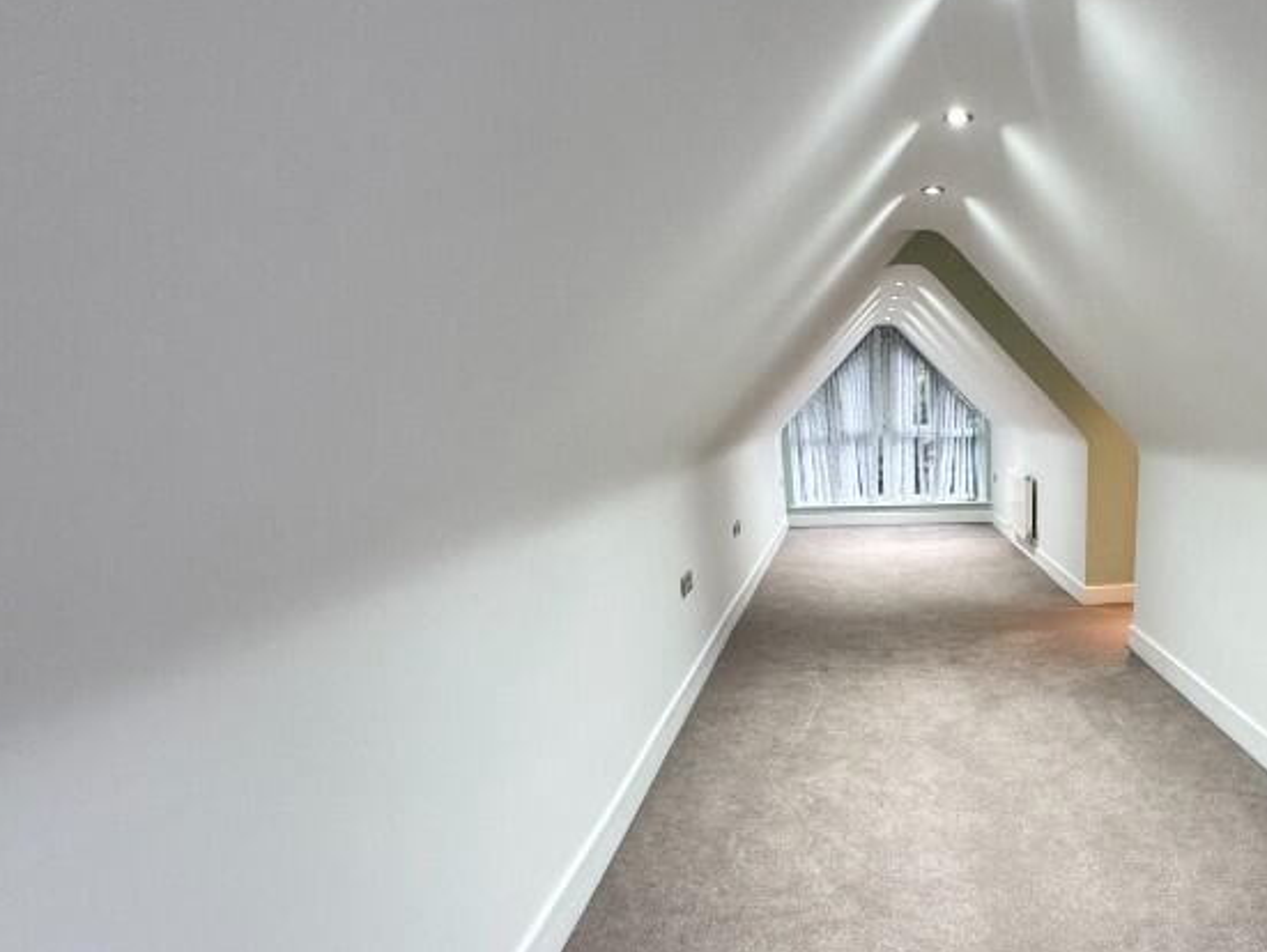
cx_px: 993
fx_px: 952
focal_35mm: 26
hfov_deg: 62.2
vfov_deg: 51.1
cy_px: 704
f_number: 2.2
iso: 200
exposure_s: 1/50
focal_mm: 2.22
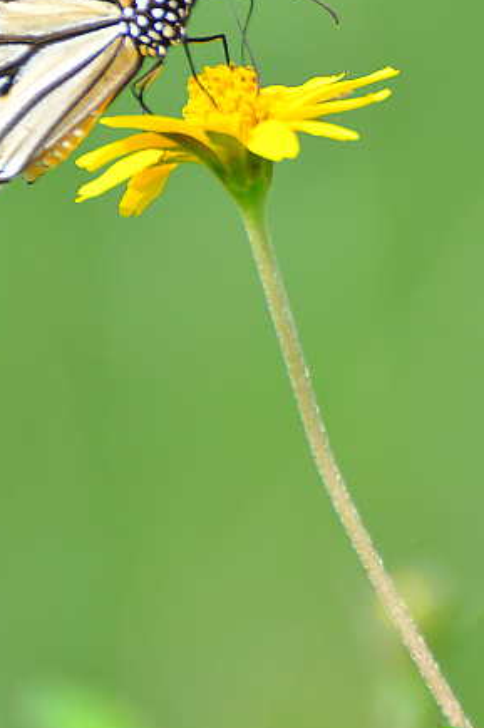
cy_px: 264
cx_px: 2
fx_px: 18879
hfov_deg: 1.5
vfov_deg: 2.2
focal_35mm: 934
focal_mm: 300
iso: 400
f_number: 5.6
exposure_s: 1/640
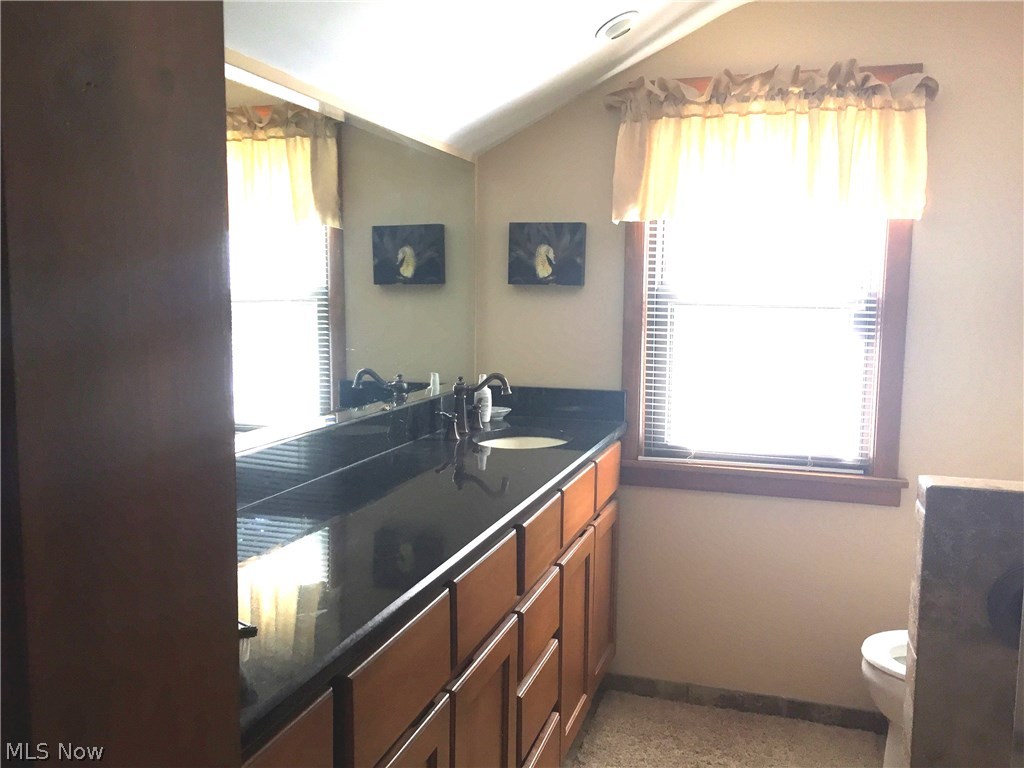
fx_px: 858
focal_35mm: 29
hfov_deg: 61.7
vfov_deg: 48.2
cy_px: 384
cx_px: 512
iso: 32
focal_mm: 4.15
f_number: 2.2
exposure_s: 1/40
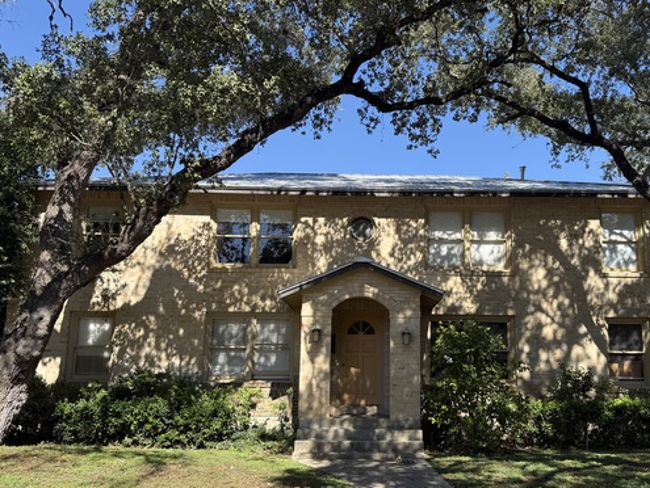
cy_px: 285
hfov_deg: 58.1
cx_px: 372
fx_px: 583
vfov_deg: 45.3
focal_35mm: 31
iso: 80
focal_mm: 6.76
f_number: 1.78
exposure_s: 1/1653
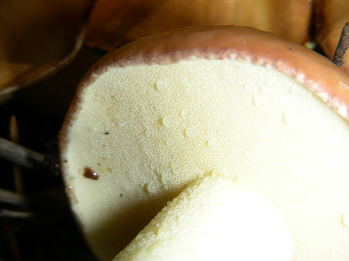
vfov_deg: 17.0
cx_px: 174
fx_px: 877
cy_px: 130
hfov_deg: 22.5
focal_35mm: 87
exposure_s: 1/120
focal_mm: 14.6
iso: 50
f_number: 6.8
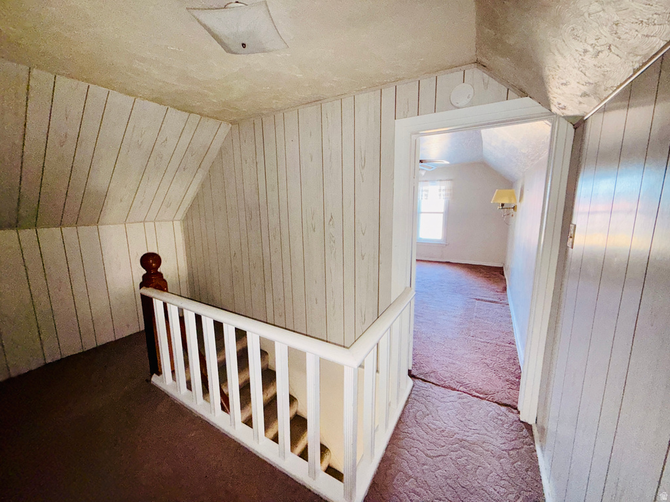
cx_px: 335
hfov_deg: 102.1
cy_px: 251
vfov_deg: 85.7
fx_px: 271
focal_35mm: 14
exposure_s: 1/60
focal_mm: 2.22
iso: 320
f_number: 2.2
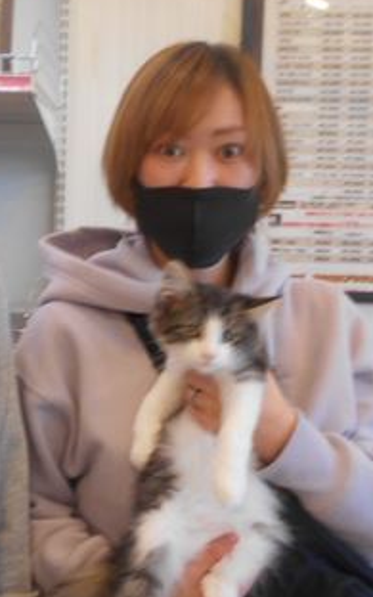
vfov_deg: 38.2
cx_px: 61
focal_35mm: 53
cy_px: 279
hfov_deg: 23.9
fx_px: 862
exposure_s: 1/30
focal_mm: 4.6
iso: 100
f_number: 3.2
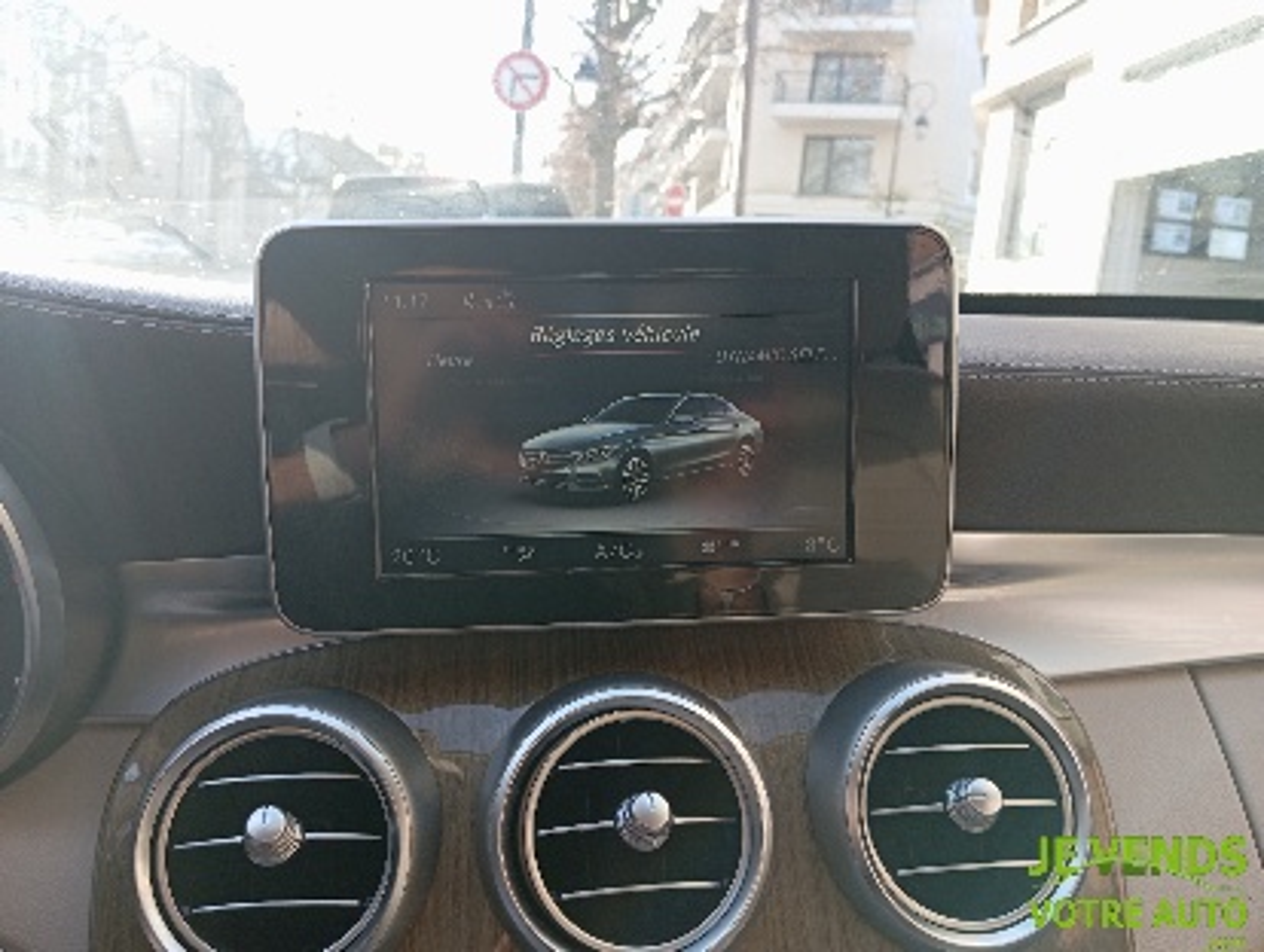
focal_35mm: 28
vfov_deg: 49.9
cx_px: 632
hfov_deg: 63.4
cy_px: 476
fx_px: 1024
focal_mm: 4.22
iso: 56
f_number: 1.8
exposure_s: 1/50
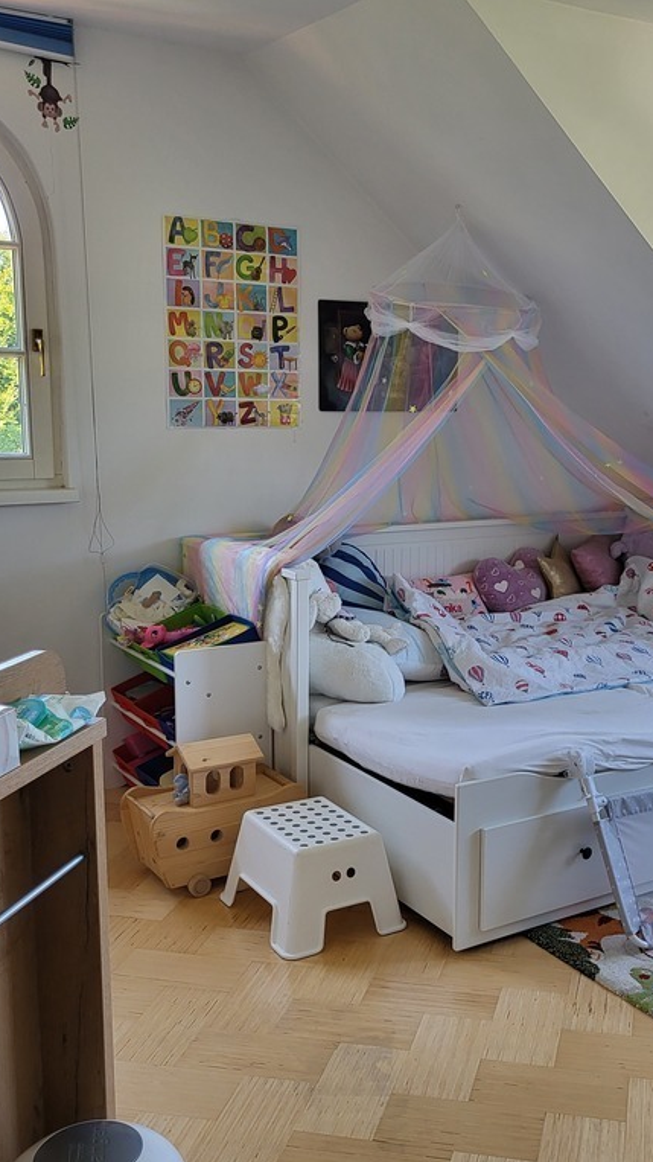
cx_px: 455
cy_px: 583
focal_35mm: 38
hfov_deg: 30.9
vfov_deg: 52.8
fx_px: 1170
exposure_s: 1/100
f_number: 1.8
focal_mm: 5.4
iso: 160
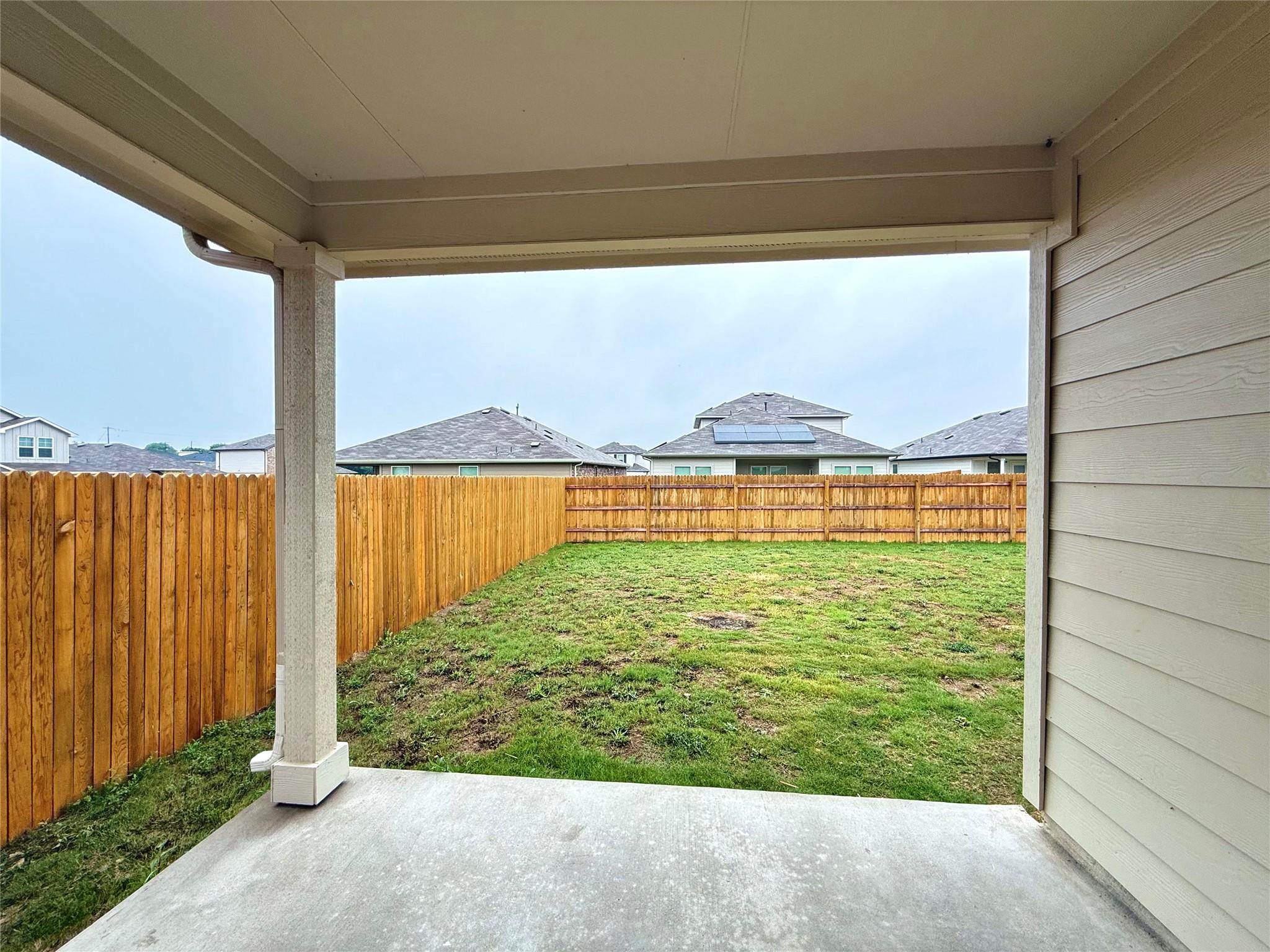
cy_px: 476
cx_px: 635
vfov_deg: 85.7
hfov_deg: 102.1
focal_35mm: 14
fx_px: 514
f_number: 2.2
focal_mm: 2.22
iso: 64
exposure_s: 1/99
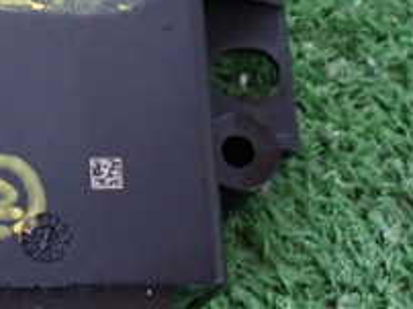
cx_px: -141
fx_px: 1561
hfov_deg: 14.4
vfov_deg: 11.3
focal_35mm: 131
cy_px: 98
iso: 800
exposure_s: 1/13
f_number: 2.9
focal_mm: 7.84
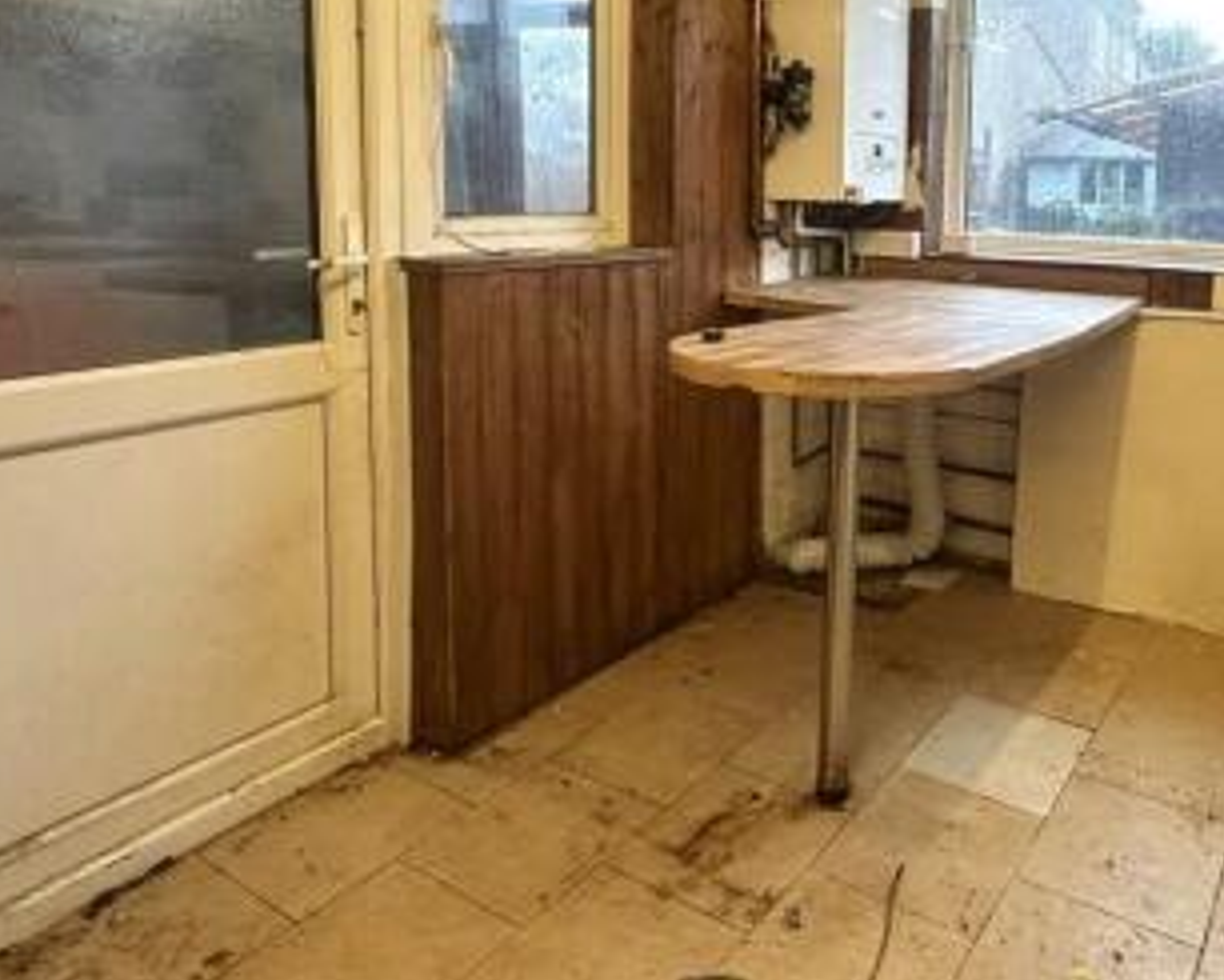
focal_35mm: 26
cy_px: 286
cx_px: 926
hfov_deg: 62.1
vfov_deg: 53.3
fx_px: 942
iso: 320
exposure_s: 1/100
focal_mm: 2.22
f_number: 2.2
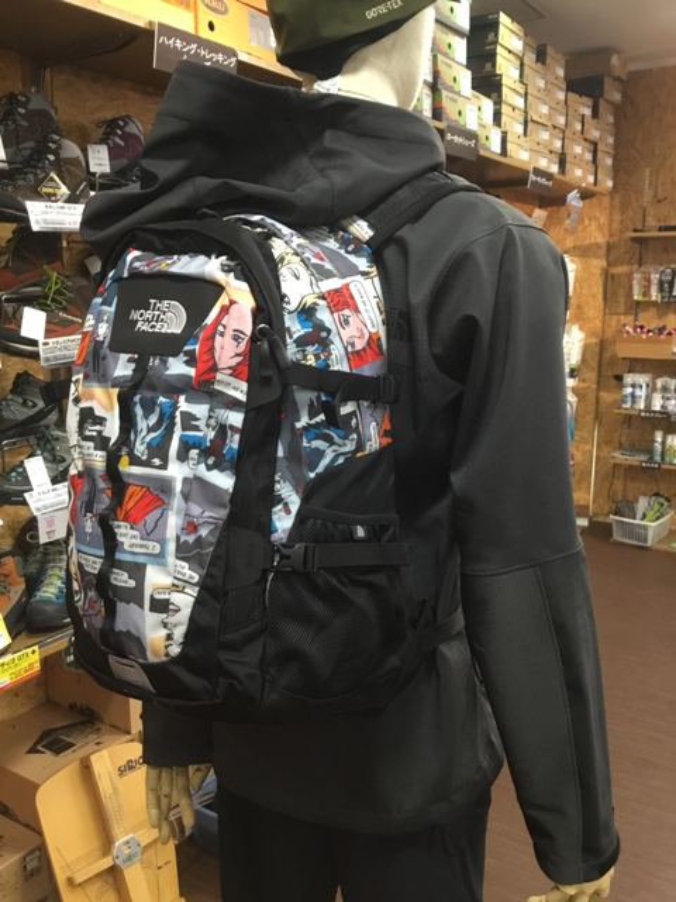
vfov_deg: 58.4
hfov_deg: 45.4
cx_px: 338
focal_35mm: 31
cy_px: 451
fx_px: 807
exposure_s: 1/33
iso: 125
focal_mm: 3.3
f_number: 2.4
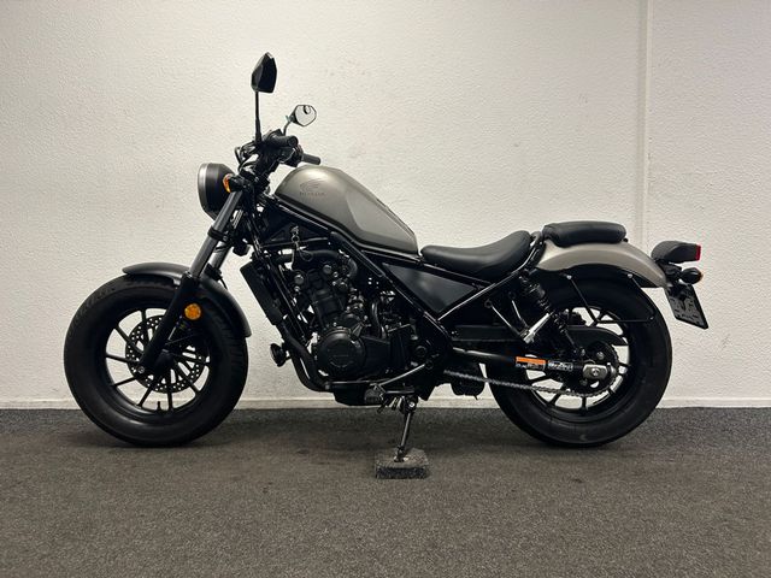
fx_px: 579
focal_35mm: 26
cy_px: 289
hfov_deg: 67.3
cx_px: 386
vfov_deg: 53.1
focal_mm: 5.7
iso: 125
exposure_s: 1/100
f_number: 1.5
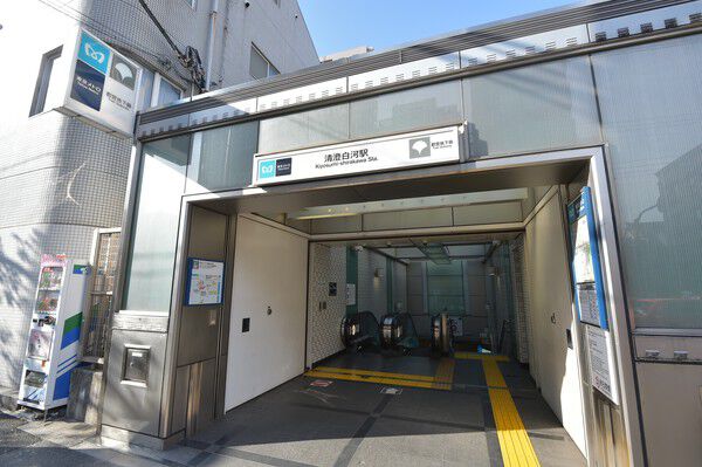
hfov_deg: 96.8
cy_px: 234
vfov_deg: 73.6
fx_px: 312
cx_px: 351
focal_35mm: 16
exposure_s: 1/500
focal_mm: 16
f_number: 5.6
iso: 400
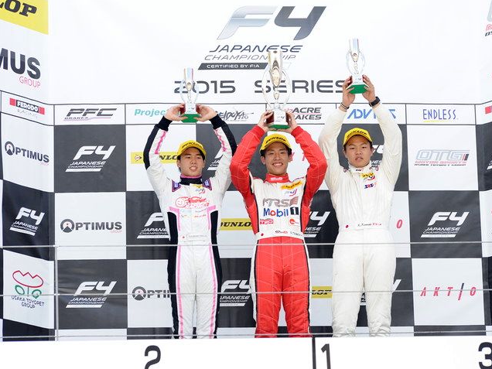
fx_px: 2786
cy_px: 184
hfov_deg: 10.1
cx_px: 277
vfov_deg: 7.6
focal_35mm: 196
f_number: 5.6
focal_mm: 180
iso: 200
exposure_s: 1/180
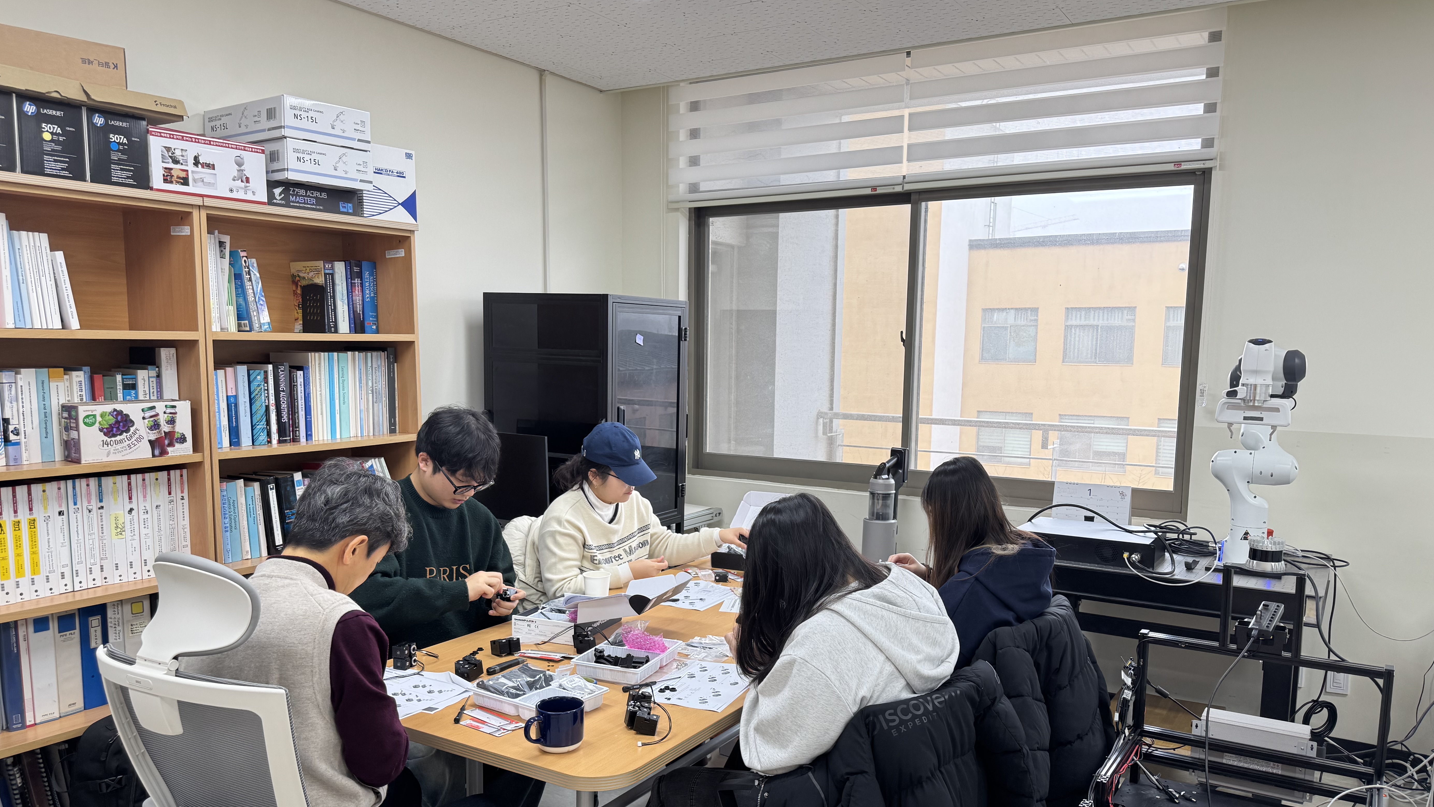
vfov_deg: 42.8
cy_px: 466
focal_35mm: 27
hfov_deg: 69.9
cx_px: 728
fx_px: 1027
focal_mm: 6.76
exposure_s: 1/121
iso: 100
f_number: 1.78
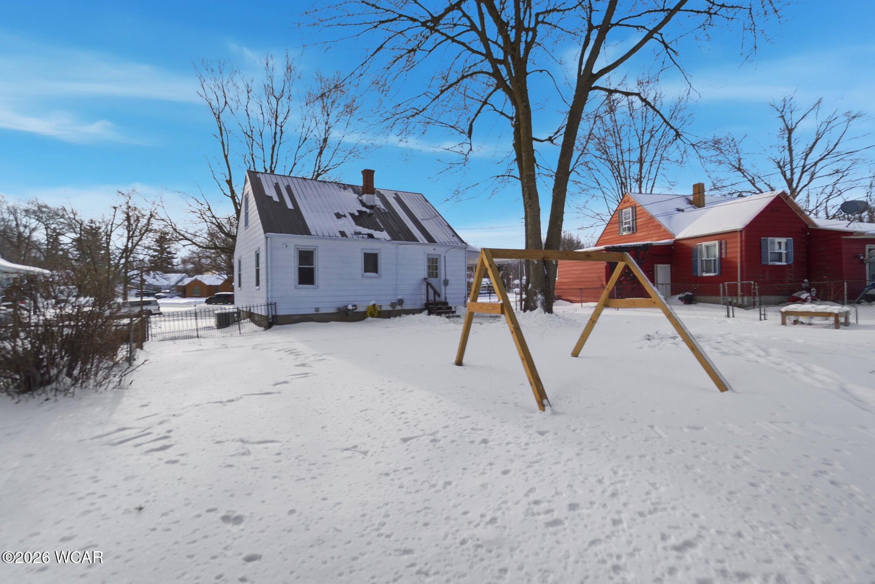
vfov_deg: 77.4
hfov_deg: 100.4
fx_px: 365
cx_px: 438
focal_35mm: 15
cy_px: 292
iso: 125
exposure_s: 1/4000
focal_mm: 10
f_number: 5.6
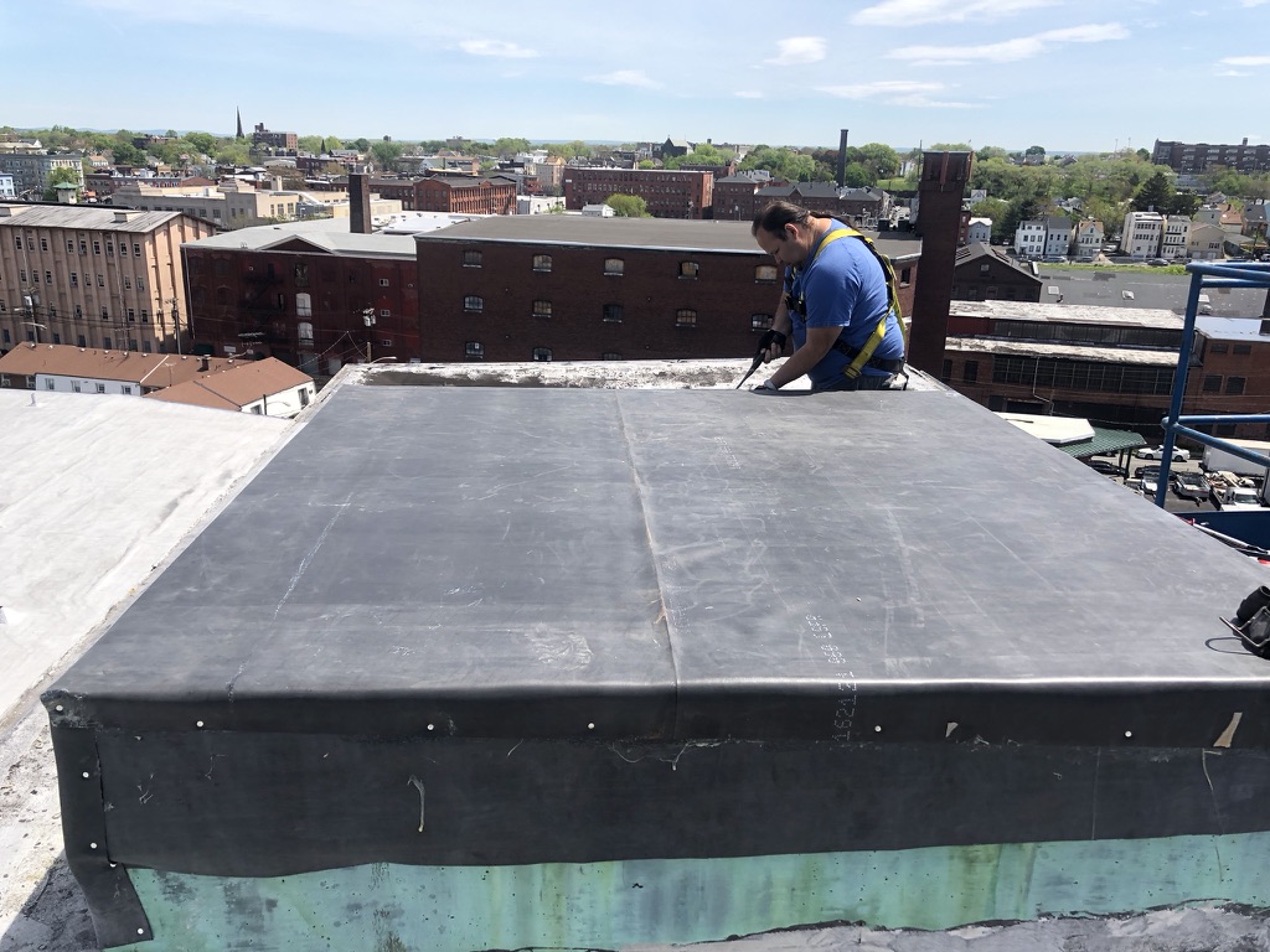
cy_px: 476
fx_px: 1027
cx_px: 635
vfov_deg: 49.7
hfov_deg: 63.4
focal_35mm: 28
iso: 20
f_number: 1.8
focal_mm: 4
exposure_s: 1/1333
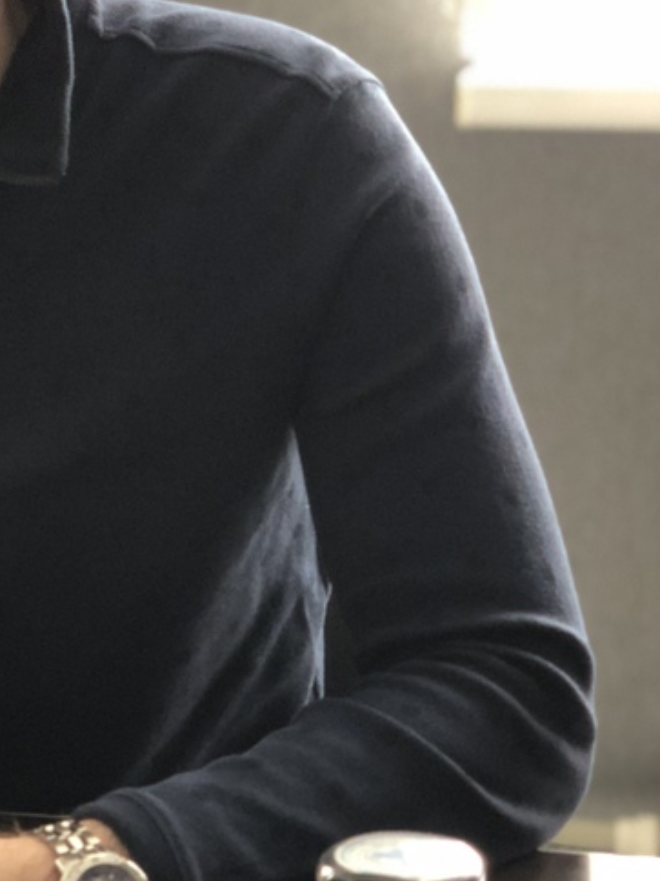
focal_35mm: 137
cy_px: 390
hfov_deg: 10.7
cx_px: -43
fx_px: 3483
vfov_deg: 14.4
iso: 125
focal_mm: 6
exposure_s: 1/33
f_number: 2.4
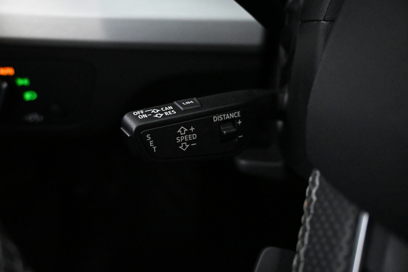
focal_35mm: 34
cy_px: 136
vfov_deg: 38.4
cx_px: 204
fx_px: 391
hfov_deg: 55.1
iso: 11400
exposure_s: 1/40
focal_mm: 23
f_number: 4.2
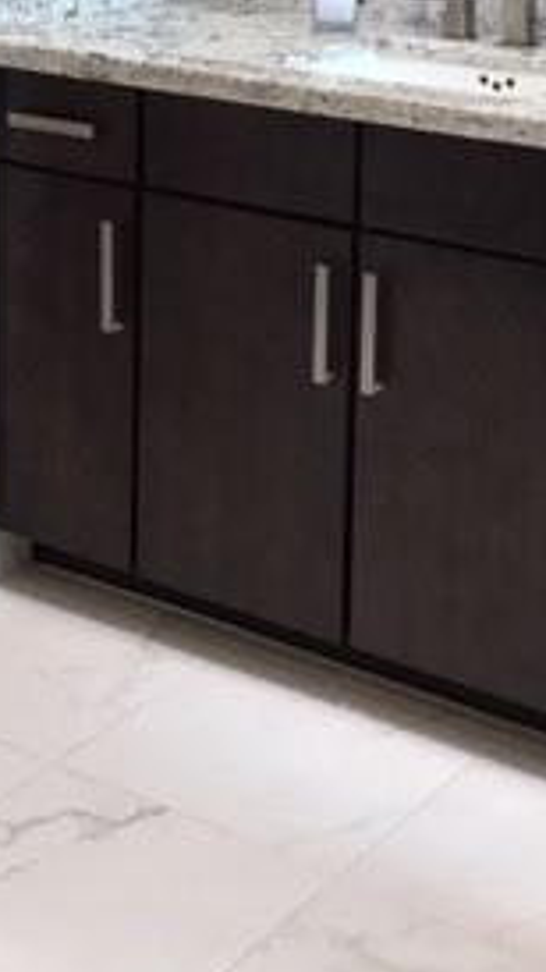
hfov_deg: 15.3
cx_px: 238
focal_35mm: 79
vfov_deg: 25.5
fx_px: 2035
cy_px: -7
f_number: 2.4
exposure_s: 1/30
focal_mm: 3.3
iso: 64
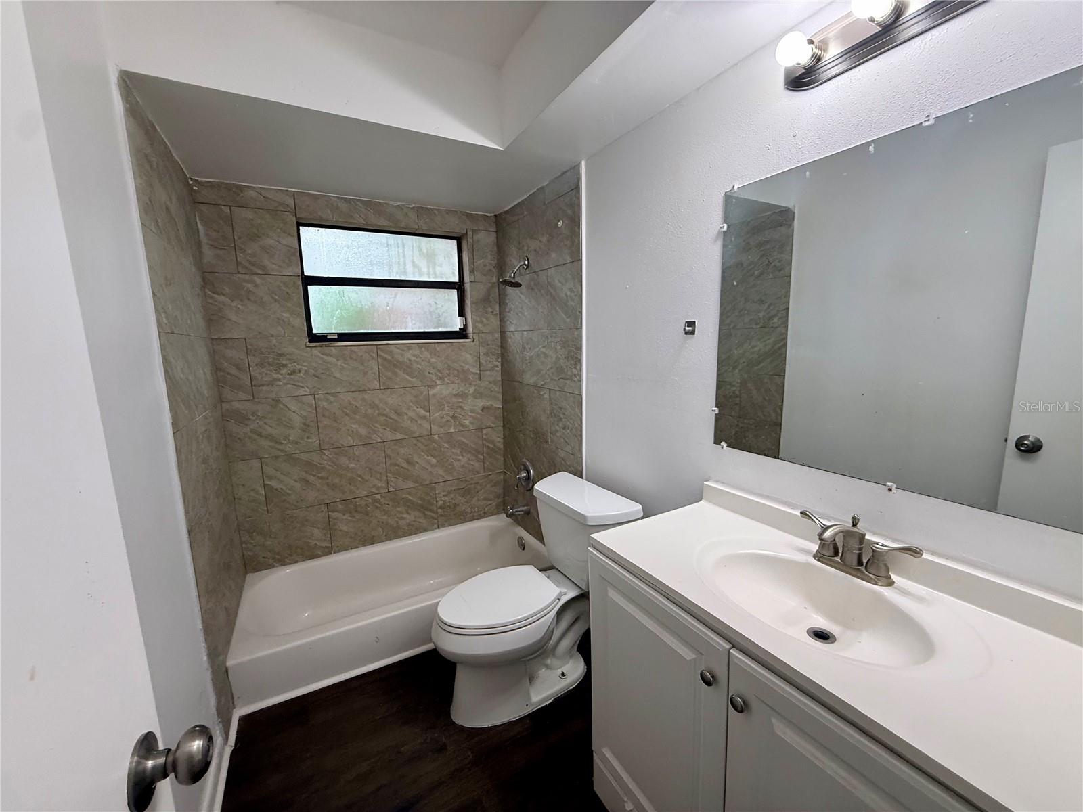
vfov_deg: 85.7
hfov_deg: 102.1
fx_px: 438
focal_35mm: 14
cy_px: 406
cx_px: 542
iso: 125
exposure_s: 1/120
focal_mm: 2.22
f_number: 2.2
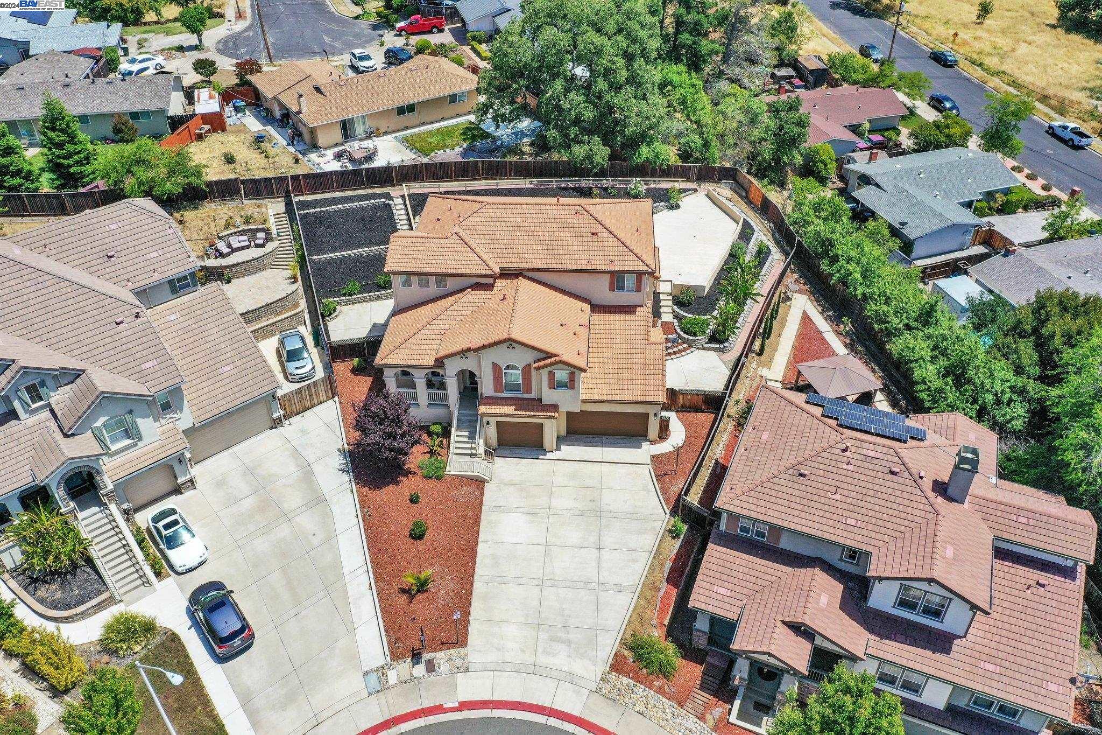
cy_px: 368
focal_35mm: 28
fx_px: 857
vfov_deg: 46.4
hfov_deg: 65.5
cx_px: 551
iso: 100
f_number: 6.3
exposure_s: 1/500
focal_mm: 10.26
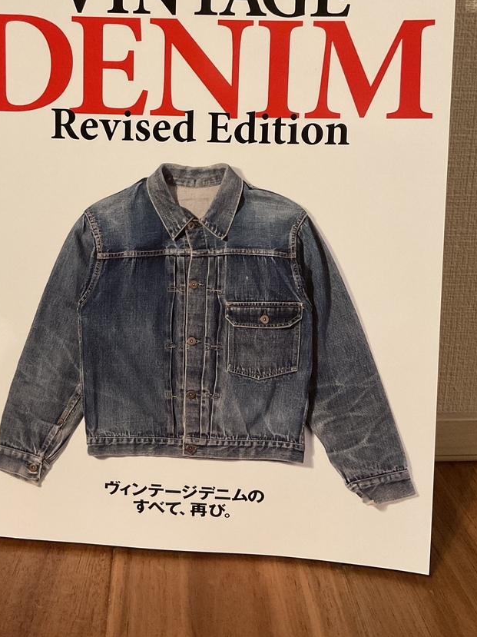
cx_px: 187
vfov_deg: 44.6
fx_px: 772
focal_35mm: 42
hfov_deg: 34.2
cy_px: 257
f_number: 1.8
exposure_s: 1/40
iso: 320
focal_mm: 3
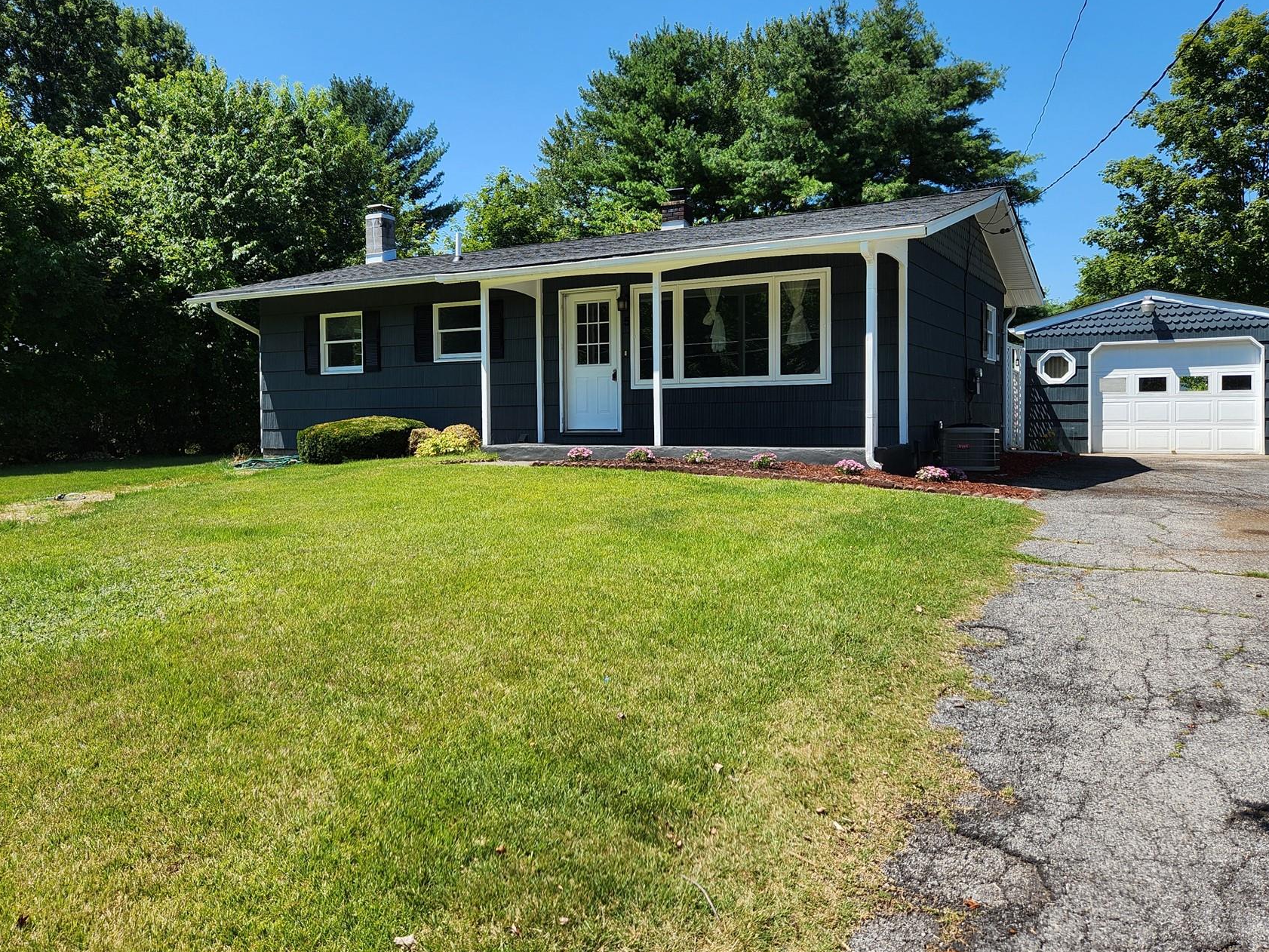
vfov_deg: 49.7
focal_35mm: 28
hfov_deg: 63.3
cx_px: 577
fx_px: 1027
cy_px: 438
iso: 20
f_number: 1.8
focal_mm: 5.4
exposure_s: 1/1096
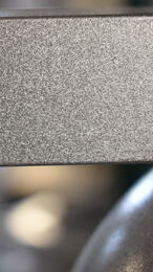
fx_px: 933
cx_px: -149
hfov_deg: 8.9
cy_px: 91
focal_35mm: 129
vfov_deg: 16.6
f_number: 4.5
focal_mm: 35
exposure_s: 1/60
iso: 500
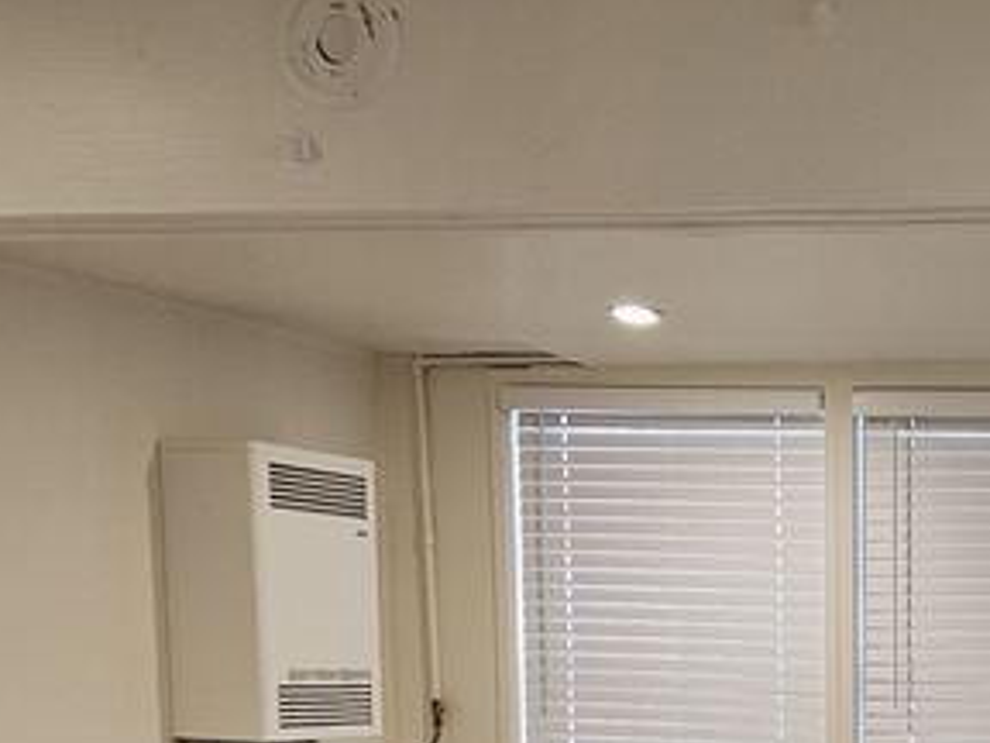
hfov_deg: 26.6
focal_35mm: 64
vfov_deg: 21.3
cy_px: 887
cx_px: 1210
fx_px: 1830
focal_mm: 6.3
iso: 400
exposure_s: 1/120
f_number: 1.7
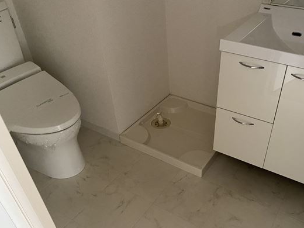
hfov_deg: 56.4
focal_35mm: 32
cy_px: 137
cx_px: 182
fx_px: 281
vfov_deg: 43.9
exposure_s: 1/33
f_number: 1.8
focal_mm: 4.25
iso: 640
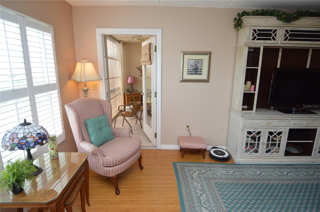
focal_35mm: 18
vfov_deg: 67.3
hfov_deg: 90.1
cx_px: 160
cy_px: 106
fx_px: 160
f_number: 4.5
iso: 400
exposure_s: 1/80
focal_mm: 12
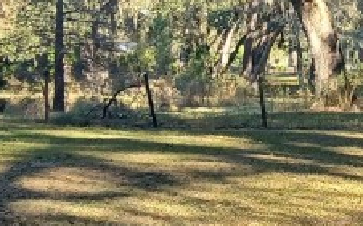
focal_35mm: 125
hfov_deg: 15.4
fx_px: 1236
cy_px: 69
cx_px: 549
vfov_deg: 10.5
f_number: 1.8
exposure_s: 1/60
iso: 25
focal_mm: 3.98
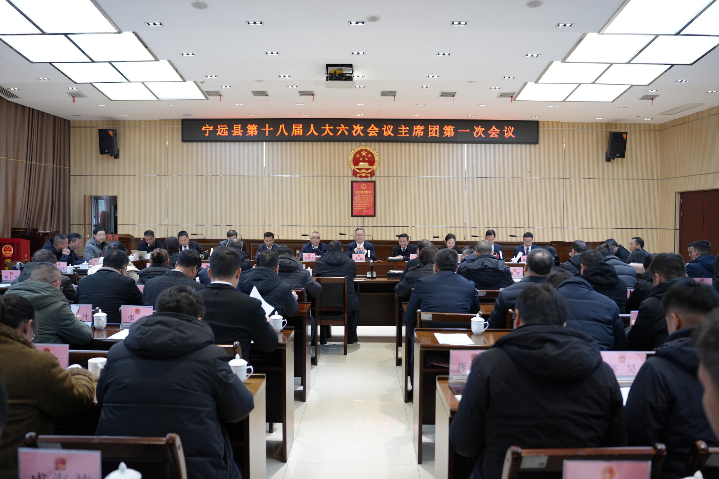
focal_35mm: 28
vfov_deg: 46.4
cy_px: 240
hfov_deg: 65.5
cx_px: 360
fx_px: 559
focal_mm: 28
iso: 320
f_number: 2.8
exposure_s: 1/50
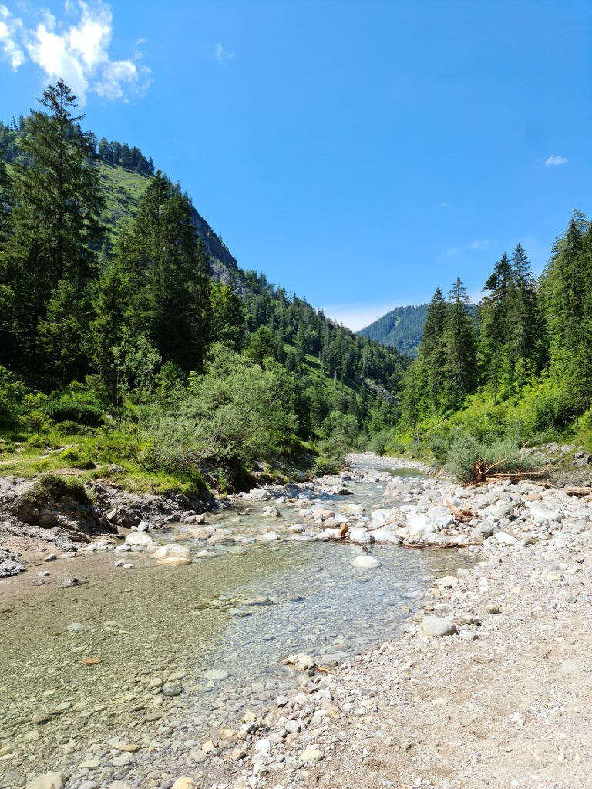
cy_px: 394
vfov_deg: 69.4
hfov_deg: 54.9
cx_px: 296
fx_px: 570
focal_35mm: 25
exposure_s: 1/656
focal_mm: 7
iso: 50
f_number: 1.8
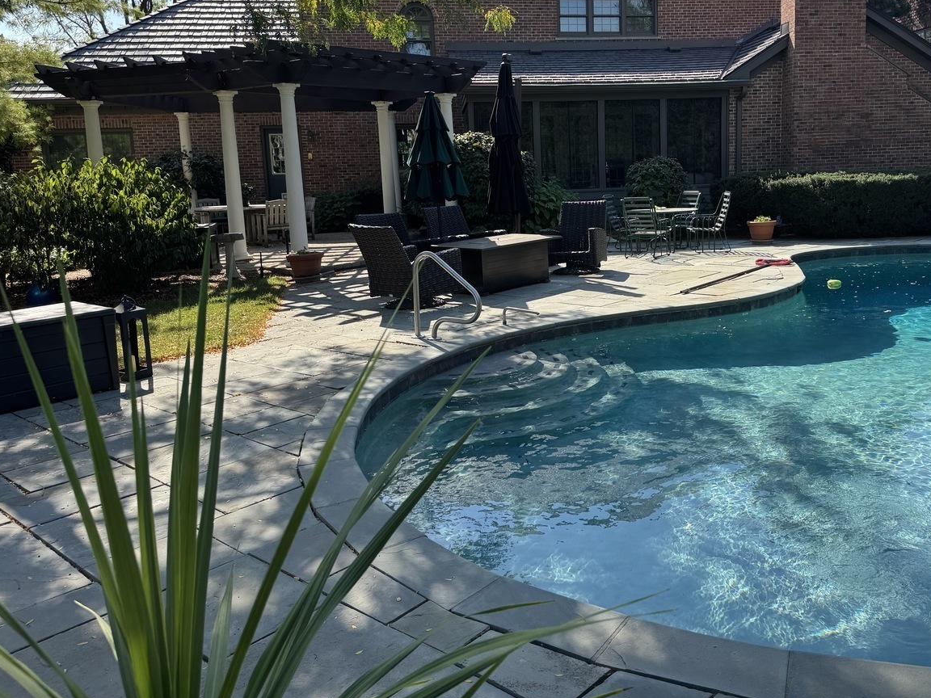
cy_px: 264
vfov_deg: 46.4
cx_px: 579
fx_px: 807
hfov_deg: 59.2
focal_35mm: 30
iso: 80
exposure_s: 1/1560
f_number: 1.78
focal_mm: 6.76
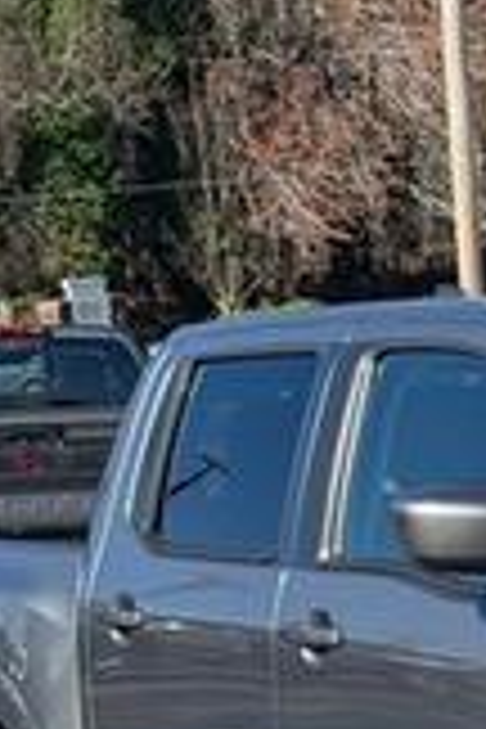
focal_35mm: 155
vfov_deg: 13.0
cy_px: 774
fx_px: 3139
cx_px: 837
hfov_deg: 8.6
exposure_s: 1/2252
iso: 64
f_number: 1.78
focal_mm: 6.76
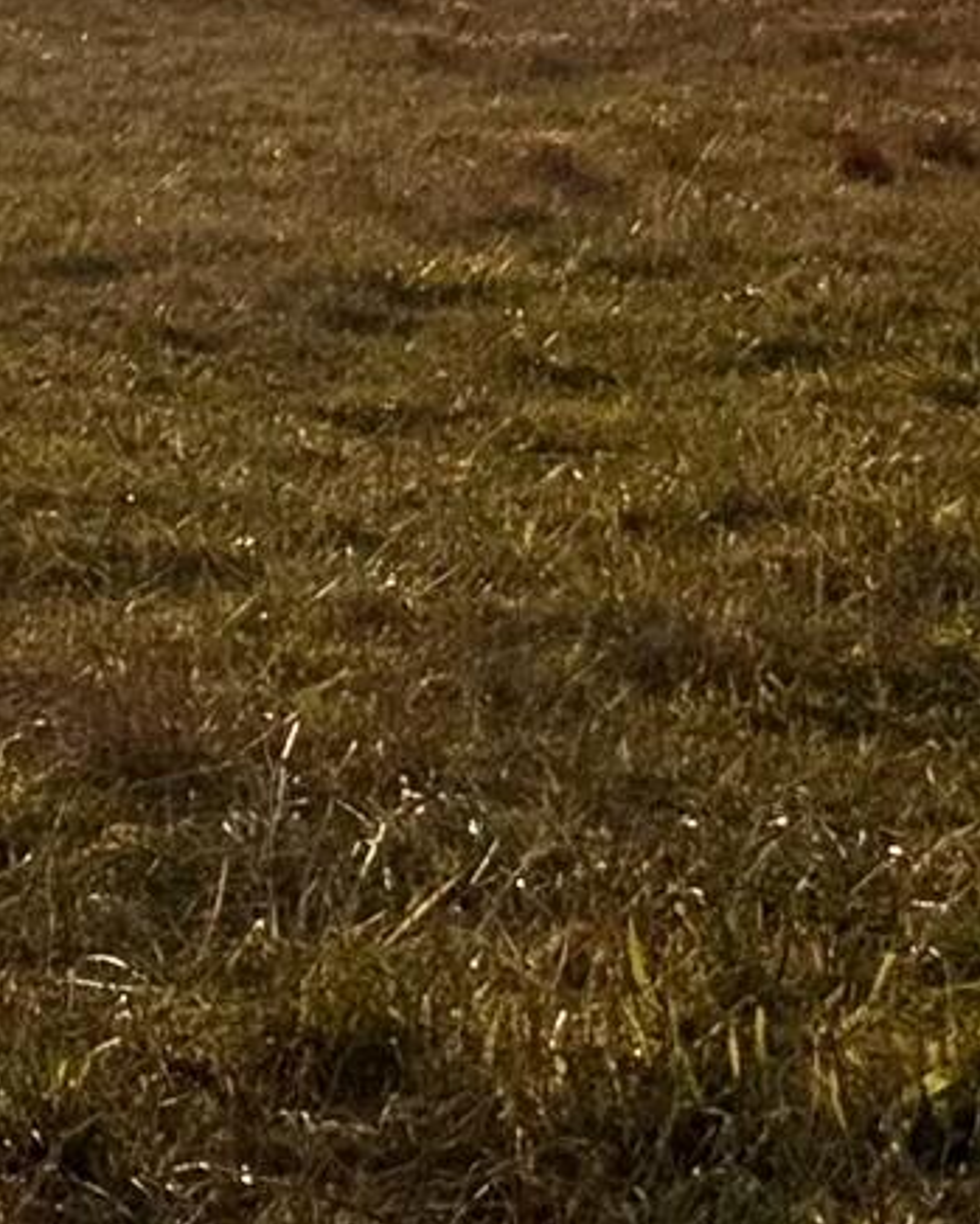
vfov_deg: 8.5
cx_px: -1087
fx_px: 7792
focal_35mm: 215
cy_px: -1221
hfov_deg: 6.9
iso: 64
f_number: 1.78
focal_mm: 6.76
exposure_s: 1/8772
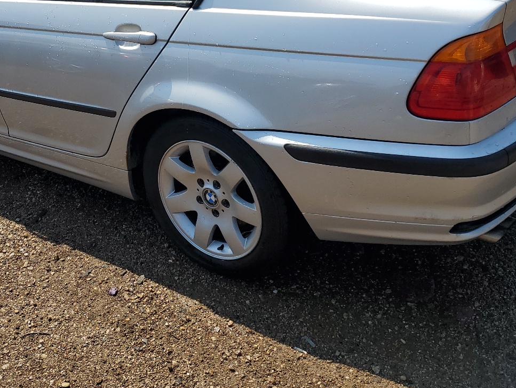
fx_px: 641
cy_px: 77
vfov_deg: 32.7
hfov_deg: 43.5
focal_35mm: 43
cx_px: 196
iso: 50
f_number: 1.5
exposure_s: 1/5000
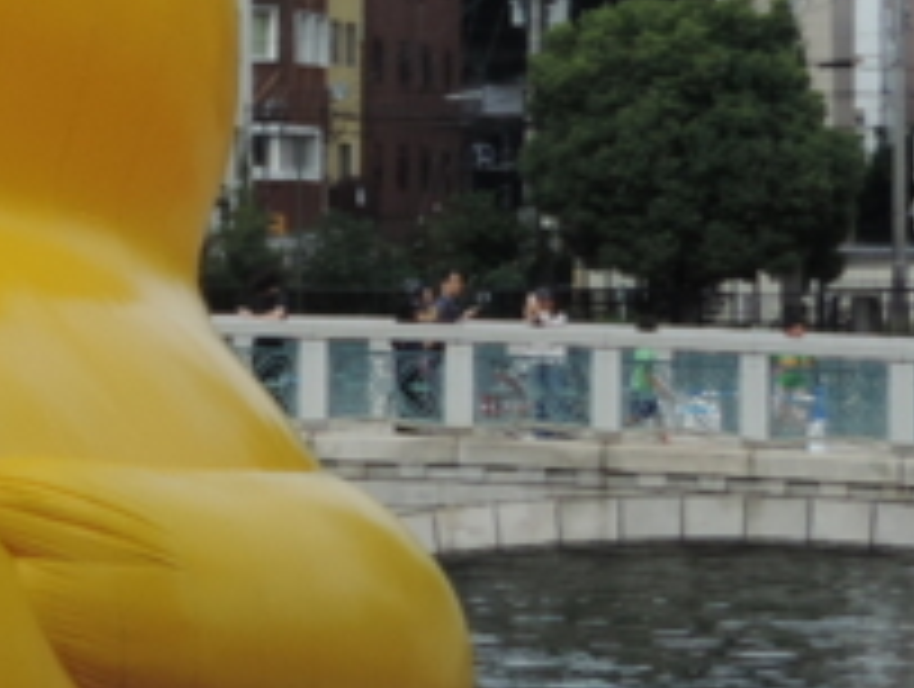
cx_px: -554
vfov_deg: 5.0
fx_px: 7803
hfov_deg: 6.6
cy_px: -13
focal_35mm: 295
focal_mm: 13.3
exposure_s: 1/640
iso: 80
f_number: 3.9
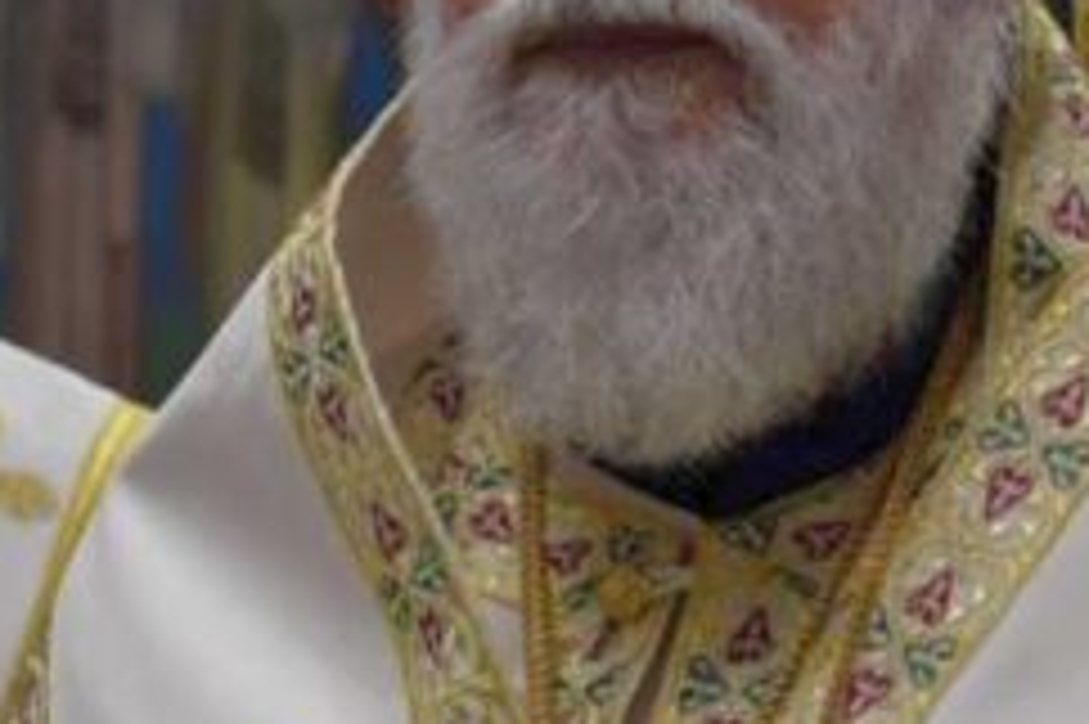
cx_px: 886
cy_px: 447
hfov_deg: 7.0
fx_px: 8827
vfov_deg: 4.7
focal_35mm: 292
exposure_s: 1/80
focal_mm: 46
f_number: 5.3
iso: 400
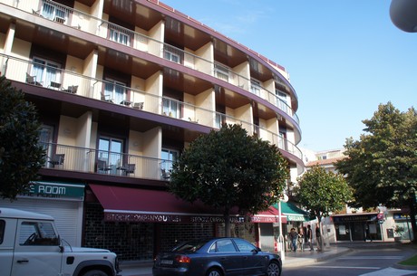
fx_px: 312
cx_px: 208
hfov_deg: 67.5
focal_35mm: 27
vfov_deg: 47.8
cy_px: 138
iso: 100
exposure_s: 1/100
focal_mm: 18
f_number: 6.3
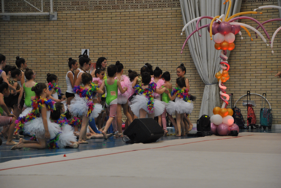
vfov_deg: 12.2
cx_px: 140
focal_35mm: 112
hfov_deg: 18.2
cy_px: 94
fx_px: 879
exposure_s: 1/160
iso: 800
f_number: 5.3
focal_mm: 75
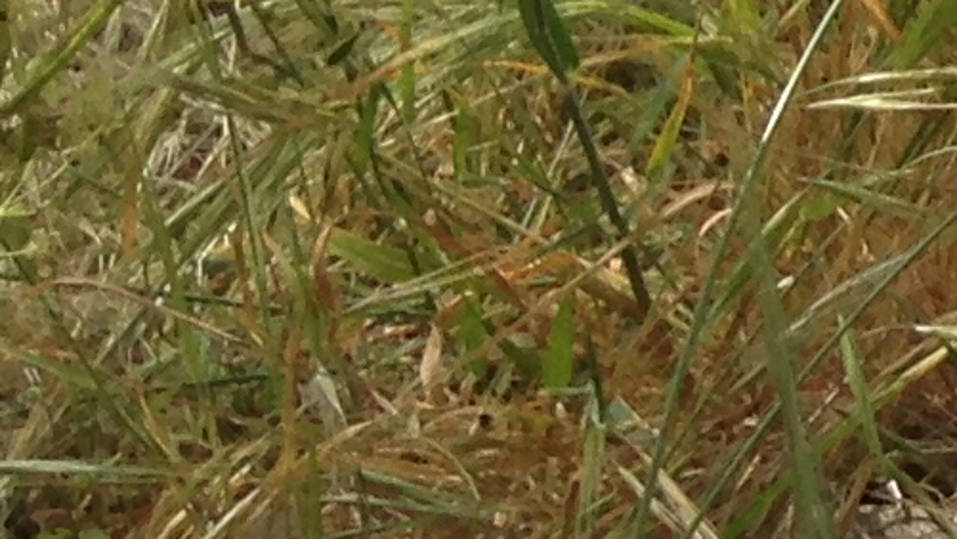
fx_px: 5939
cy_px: -331
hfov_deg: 7.8
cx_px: 3033
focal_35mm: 234
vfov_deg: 5.1
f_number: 2.4
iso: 50
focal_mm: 4.12
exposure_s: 1/609
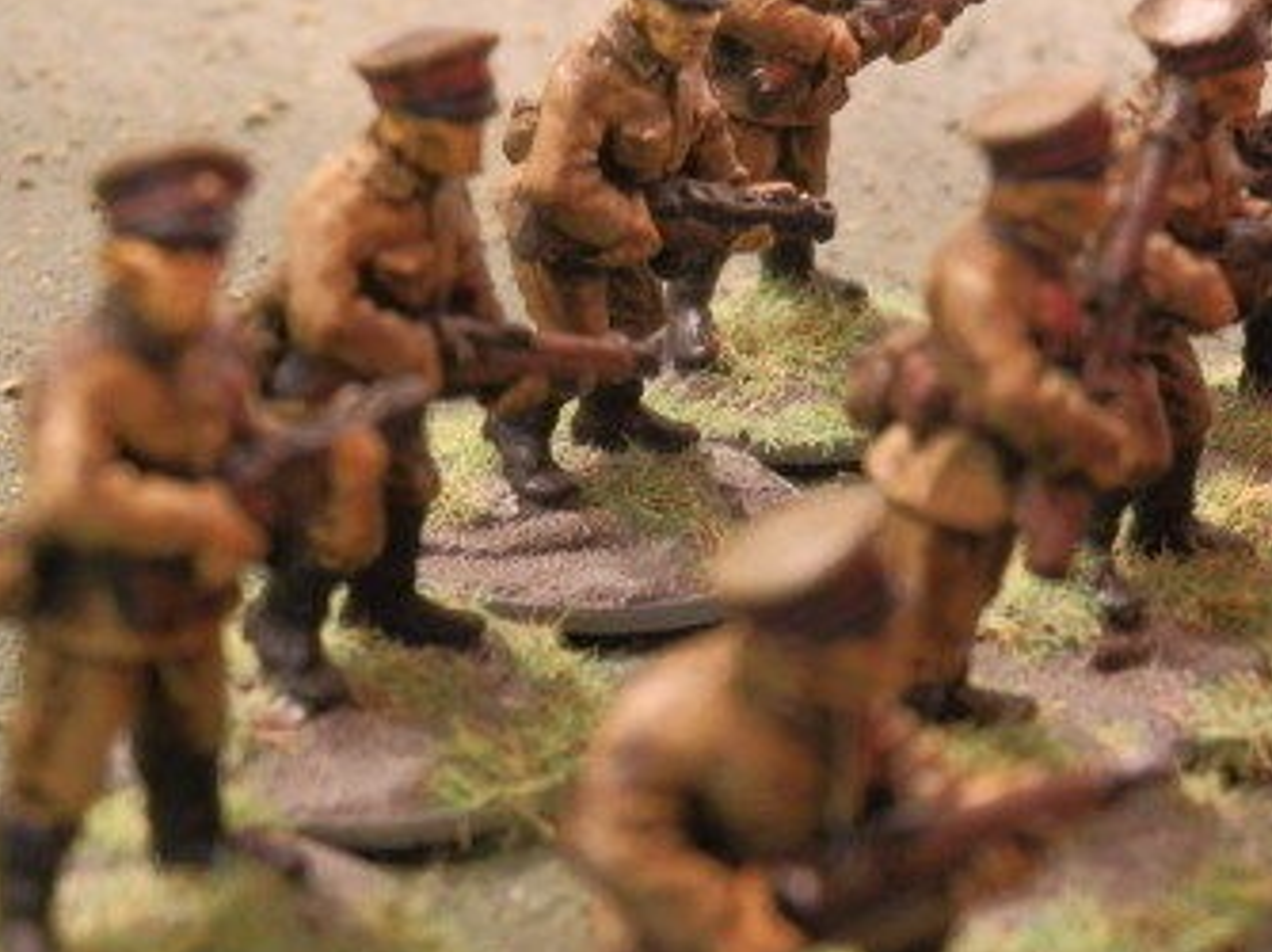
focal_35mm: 98
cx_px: 682
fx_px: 3599
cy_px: 423
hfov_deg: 20.0
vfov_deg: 15.1
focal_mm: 10.99
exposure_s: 1/8
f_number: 3.7
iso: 320
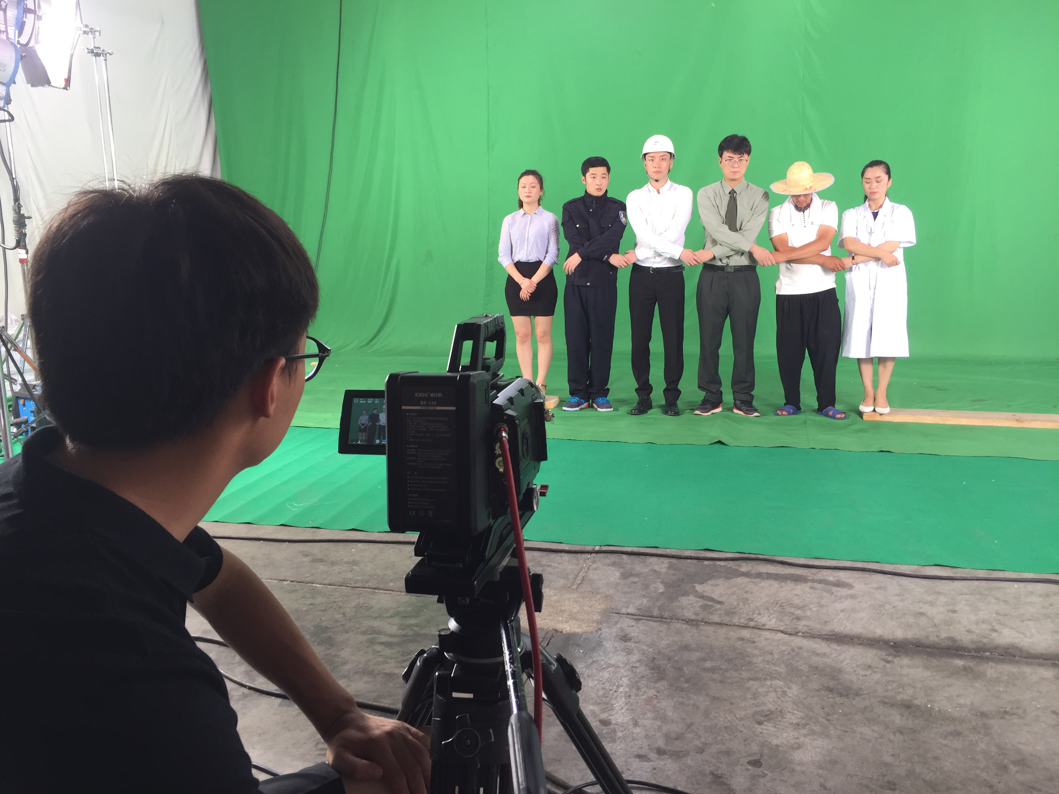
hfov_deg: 61.7
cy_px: 397
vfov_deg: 48.2
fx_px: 887
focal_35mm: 29
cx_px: 530
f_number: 2.2
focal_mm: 4.15
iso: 32
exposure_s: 1/50
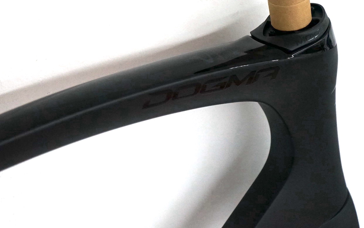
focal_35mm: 62
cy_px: 39
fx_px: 615
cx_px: 148
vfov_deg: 20.7
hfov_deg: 32.9
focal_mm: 36
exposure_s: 1/160
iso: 2500
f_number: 4
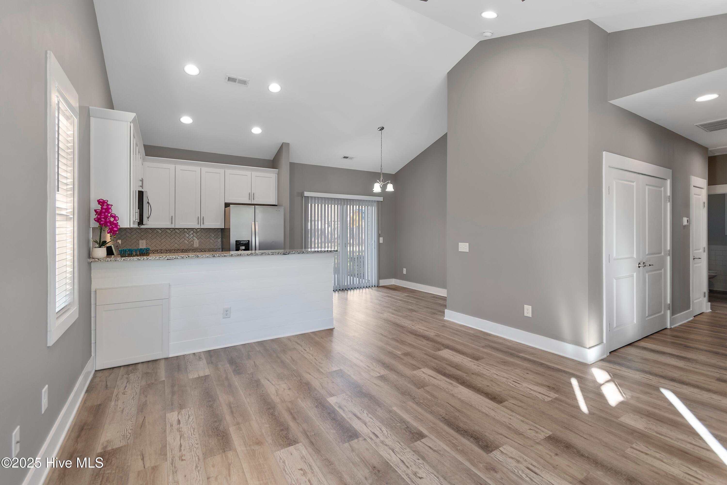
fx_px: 303
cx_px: 364
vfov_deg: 77.3
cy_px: 242
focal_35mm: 15
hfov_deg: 100.4
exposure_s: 1/6
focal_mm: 10
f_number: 4.5
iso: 100
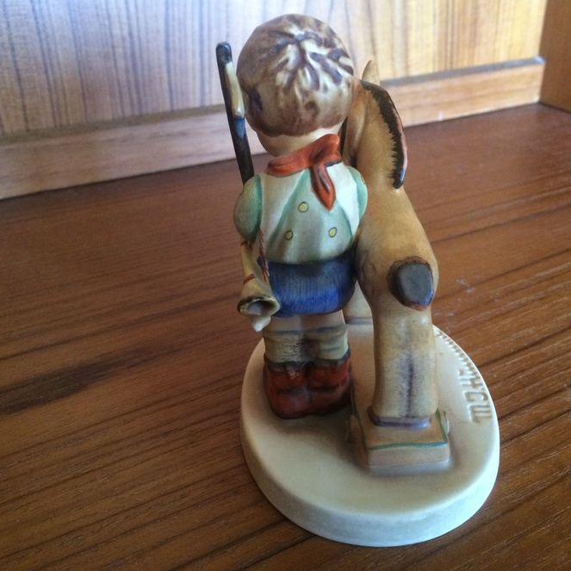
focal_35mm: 36
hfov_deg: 46.0
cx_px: 312
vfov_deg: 46.0
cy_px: 290
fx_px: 672
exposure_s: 1/15
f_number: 2.2
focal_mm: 4.12
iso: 320
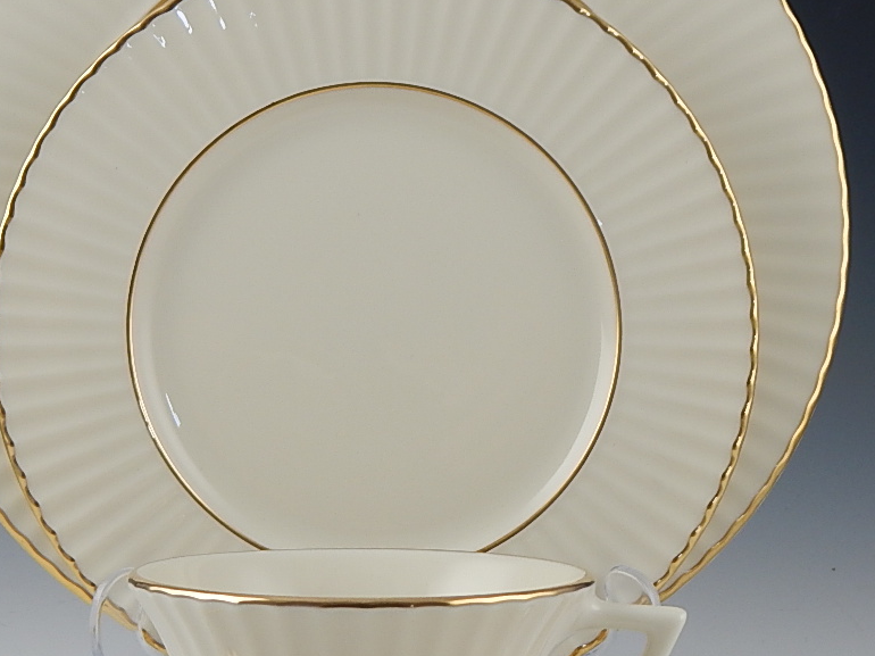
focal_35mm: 79
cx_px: 374
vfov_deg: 18.6
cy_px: 413
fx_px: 1996
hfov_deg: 24.7
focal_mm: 6.8
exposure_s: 1/40
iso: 125
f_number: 3.4
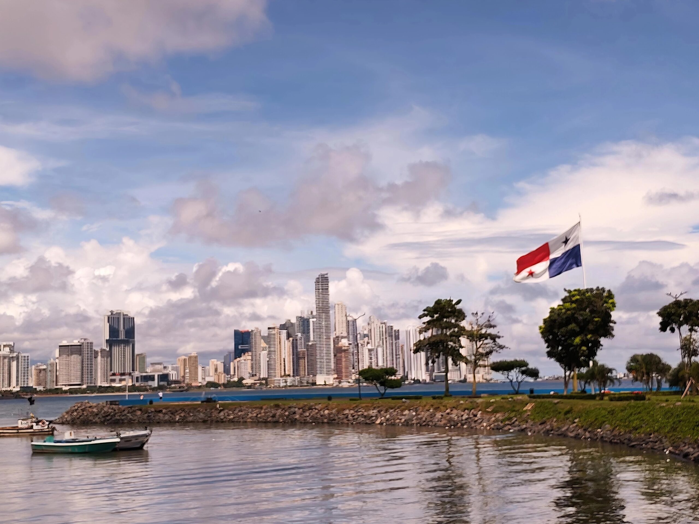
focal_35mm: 54
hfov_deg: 35.5
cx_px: 350
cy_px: 262
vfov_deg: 27.0
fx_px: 1090
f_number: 1.9
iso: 50
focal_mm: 6.12
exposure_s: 1/910
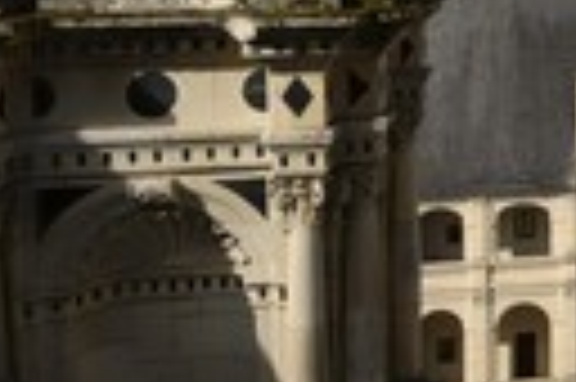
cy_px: -81
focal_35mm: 59
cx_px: 781
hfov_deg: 27.4
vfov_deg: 21.3
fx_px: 943
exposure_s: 1/160
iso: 100
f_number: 12
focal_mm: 12
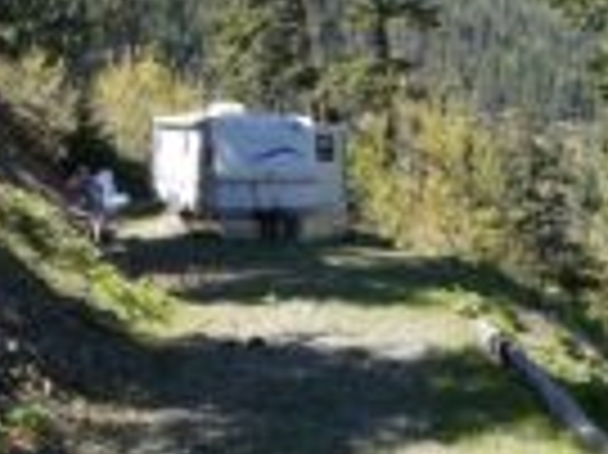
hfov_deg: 27.3
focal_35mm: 71
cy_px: 130
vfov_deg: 20.6
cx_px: 405
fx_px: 1246
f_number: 3.3
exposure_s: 1/400
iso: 80
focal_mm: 4.3
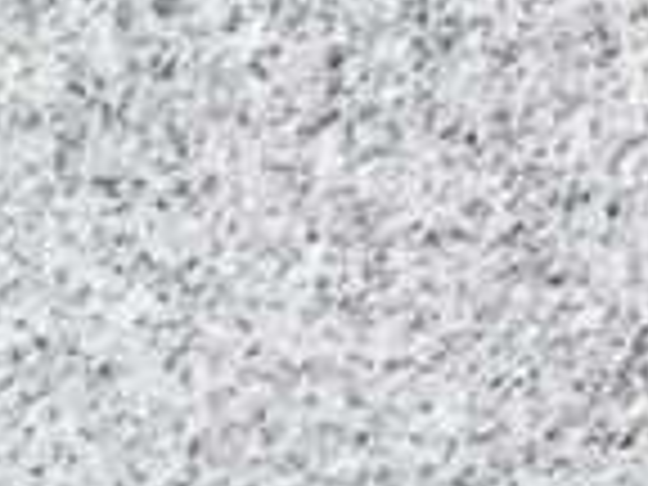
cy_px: 1406
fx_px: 3632
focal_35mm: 194
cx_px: -806
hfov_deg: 9.3
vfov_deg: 6.9
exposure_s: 1/230
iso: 25
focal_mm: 3.3
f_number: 2.4
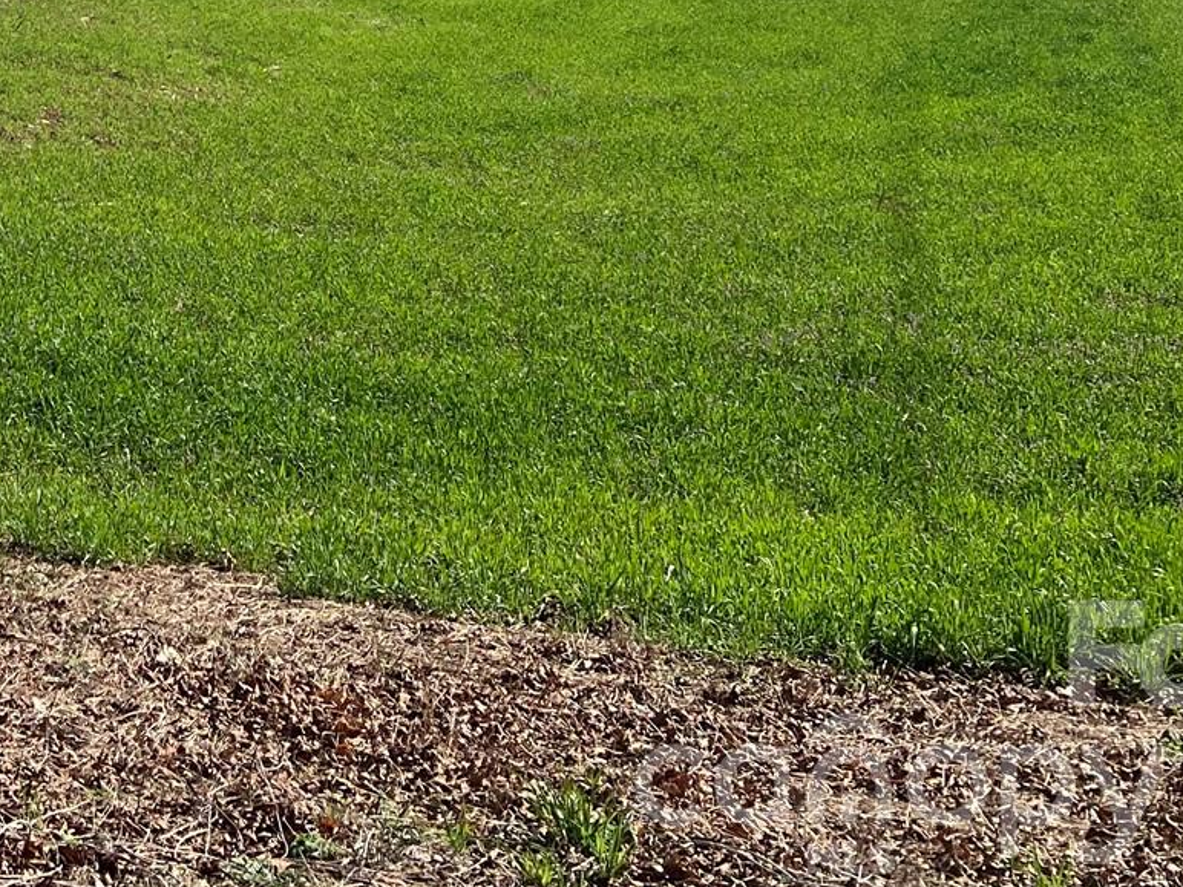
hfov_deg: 26.6
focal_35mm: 69
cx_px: -12
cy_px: -276
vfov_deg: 19.6
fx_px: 2358
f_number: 1.5
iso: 50
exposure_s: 1/5587
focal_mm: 5.7
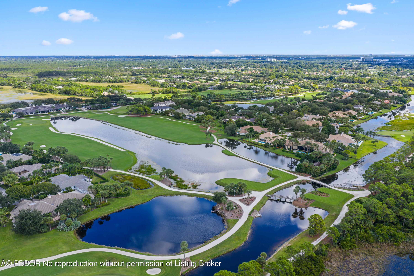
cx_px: 207
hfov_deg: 65.5
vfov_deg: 46.4
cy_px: 138
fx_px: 322
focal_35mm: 28
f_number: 5
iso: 100
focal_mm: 14.45
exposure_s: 1/100
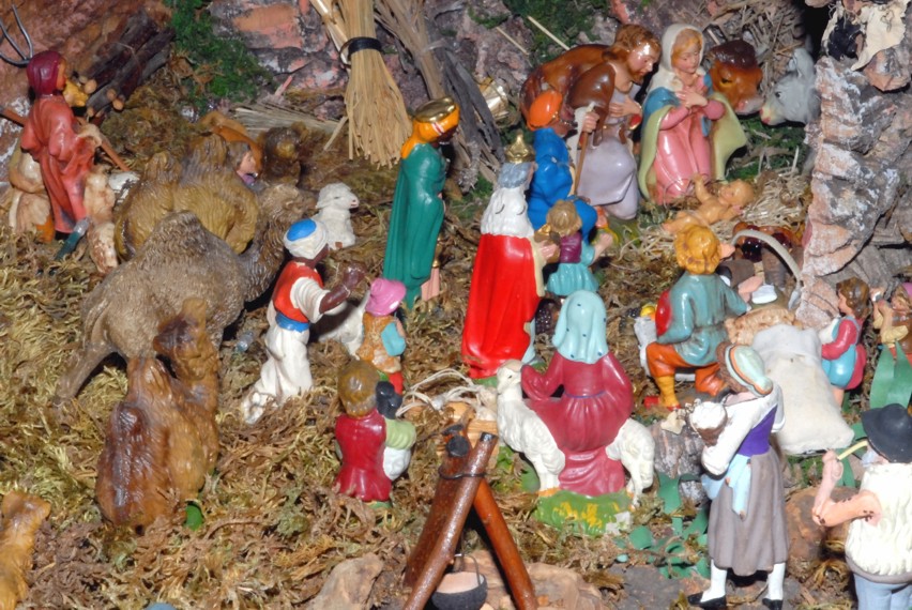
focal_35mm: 158
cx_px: 456
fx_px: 3994
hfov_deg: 13.0
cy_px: 305
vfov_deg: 8.7
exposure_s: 1/250
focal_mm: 105
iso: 800
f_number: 32
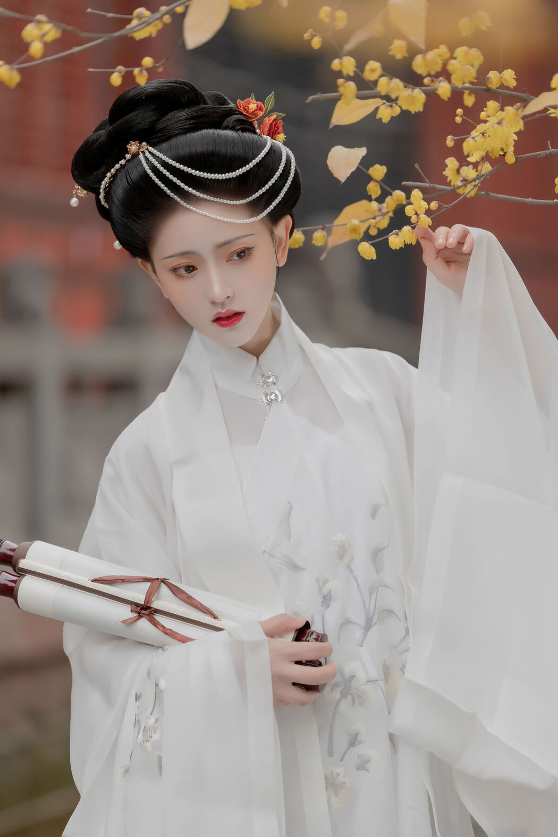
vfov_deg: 11.3
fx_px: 4231
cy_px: 418
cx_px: 279
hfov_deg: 7.5
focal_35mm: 182
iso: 400
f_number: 2.8
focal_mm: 182
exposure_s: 1/320
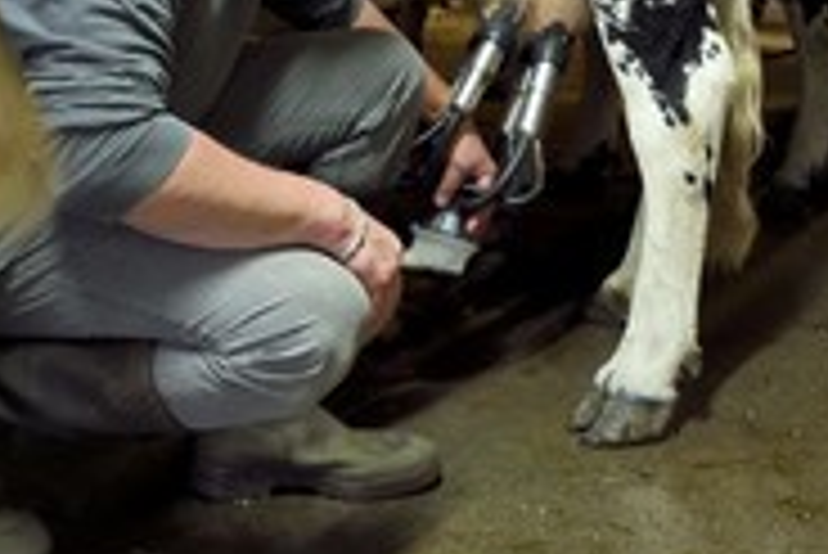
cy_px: 14
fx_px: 1473
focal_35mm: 64
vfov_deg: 20.7
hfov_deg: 31.1
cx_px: 567
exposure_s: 1/20
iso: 1600
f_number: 6.3
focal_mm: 28
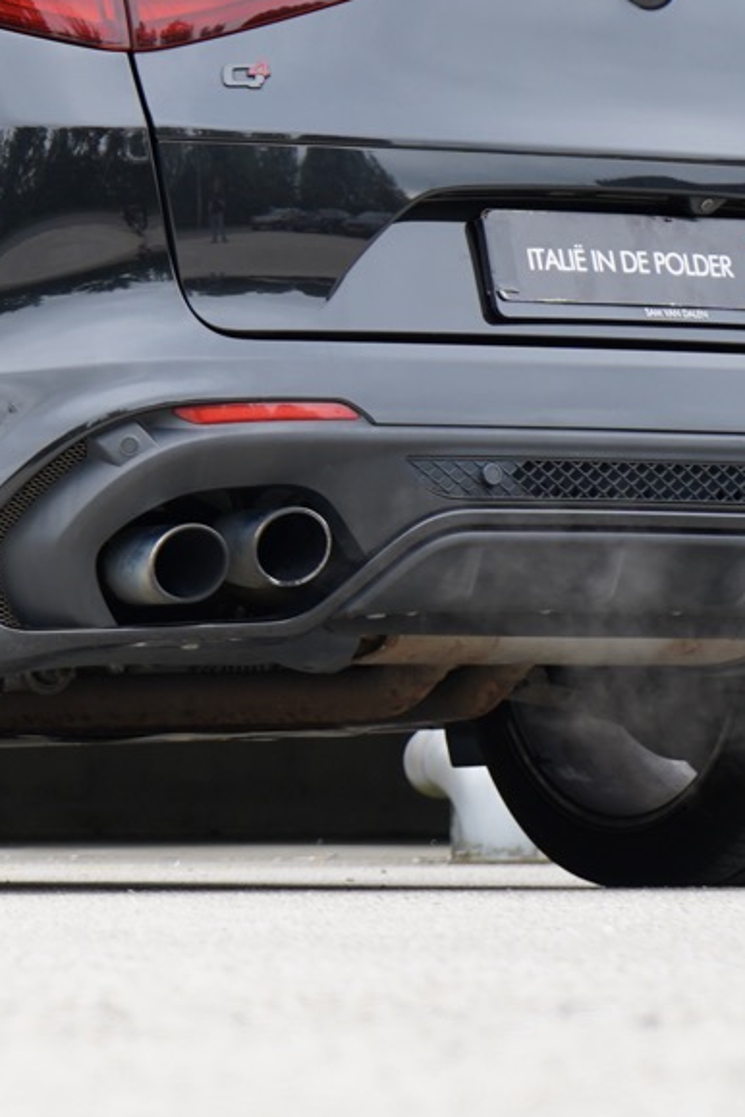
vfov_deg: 8.9
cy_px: 249
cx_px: -376
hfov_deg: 5.9
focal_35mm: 232
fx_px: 7201
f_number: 5.6
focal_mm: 70
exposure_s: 1/80
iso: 125
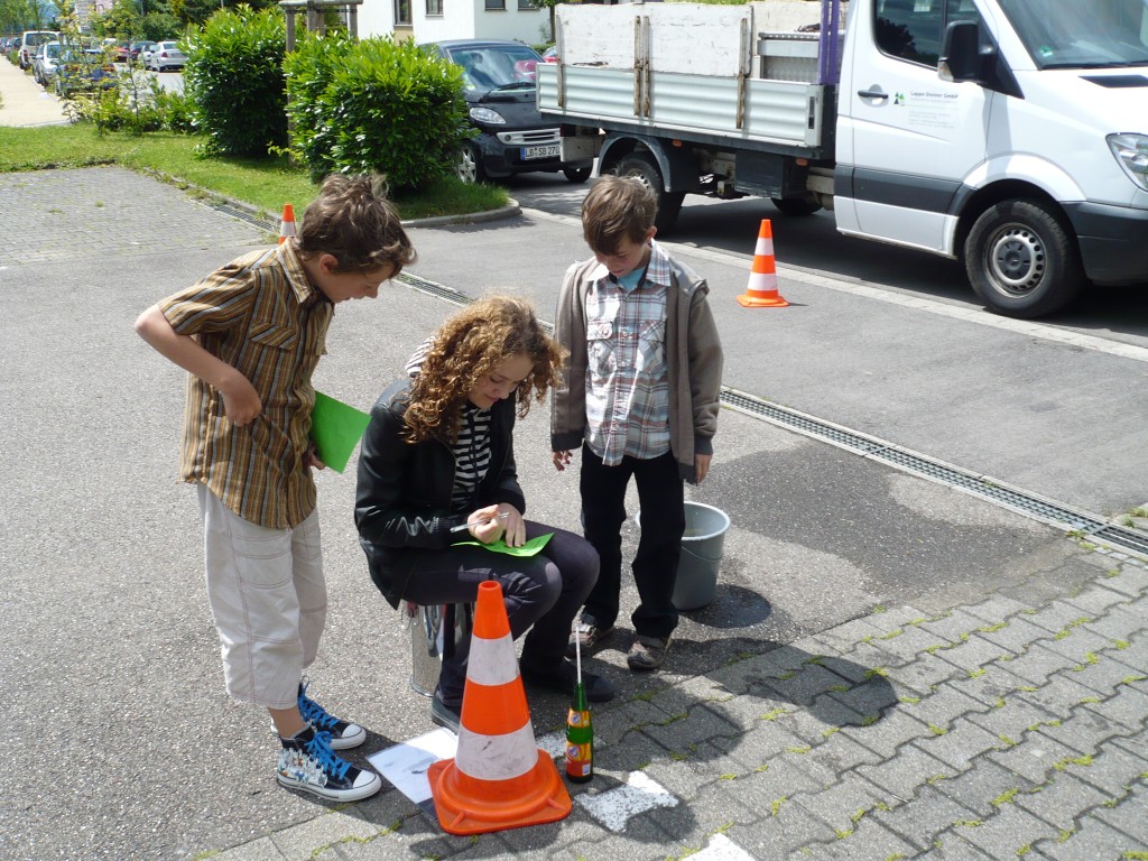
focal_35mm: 35
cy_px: 430
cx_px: 574
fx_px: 1161
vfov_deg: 40.7
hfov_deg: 52.6
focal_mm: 5.8
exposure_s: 1/160
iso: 100
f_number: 8
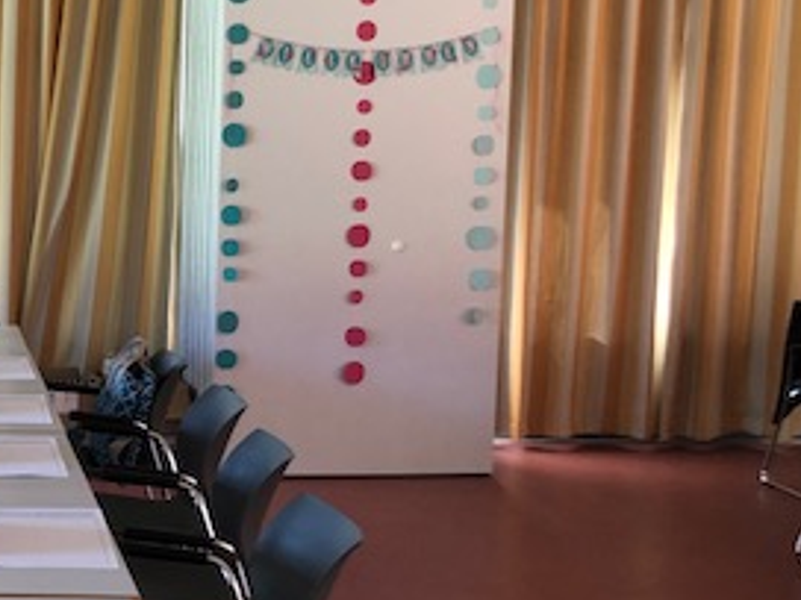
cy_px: 300
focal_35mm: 66
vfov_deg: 22.3
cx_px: -91
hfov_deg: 26.9
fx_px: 1527
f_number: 1.8
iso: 40
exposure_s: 1/20
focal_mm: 3.99
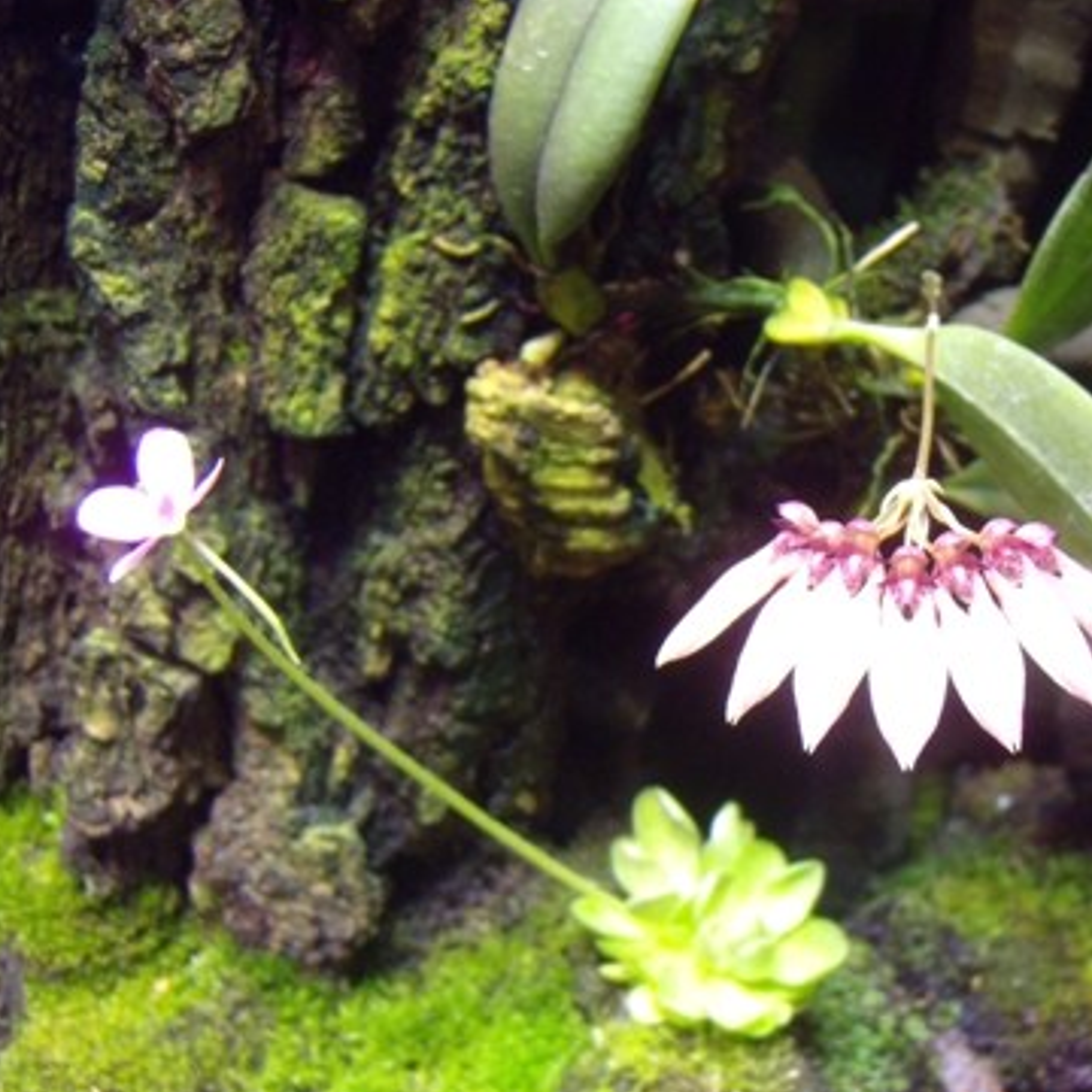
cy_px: 604
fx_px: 1570
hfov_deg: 36.8
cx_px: 901
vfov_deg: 38.3
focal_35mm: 44
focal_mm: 6
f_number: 2.8
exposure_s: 1/40
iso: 400
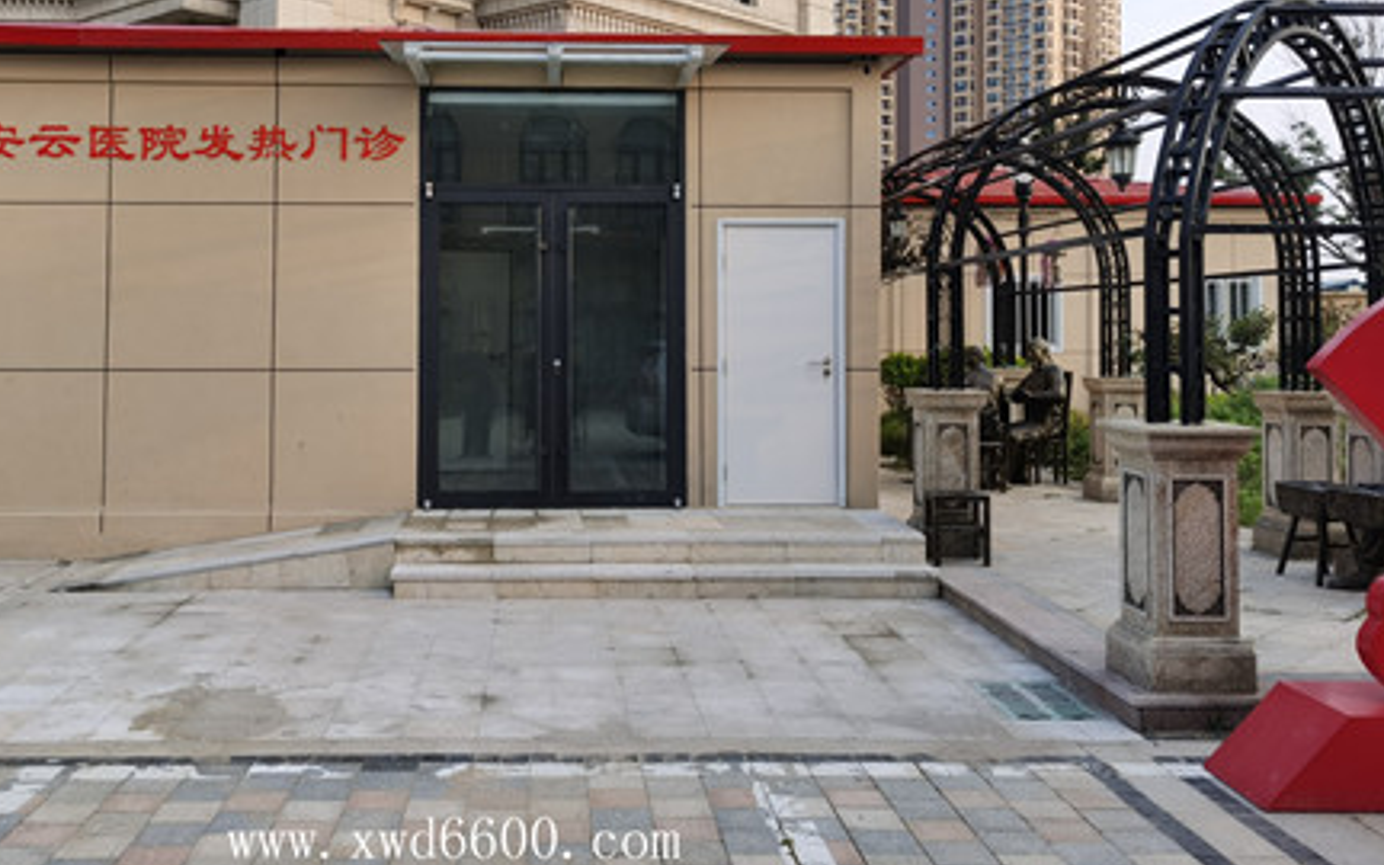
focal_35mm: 38
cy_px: 287
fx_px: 1433
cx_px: 596
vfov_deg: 33.3
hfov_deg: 51.4
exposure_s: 1/677
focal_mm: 5.56
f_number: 1.6
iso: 50
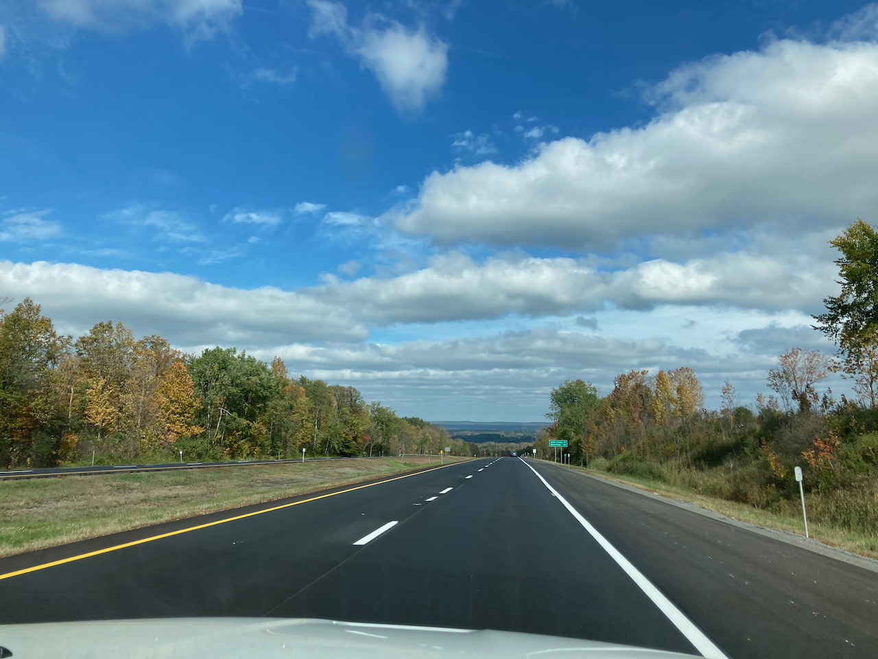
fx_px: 710
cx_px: 439
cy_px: 330
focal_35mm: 28
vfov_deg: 49.7
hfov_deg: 63.4
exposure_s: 1/2088
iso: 20
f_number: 1.8
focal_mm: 3.99
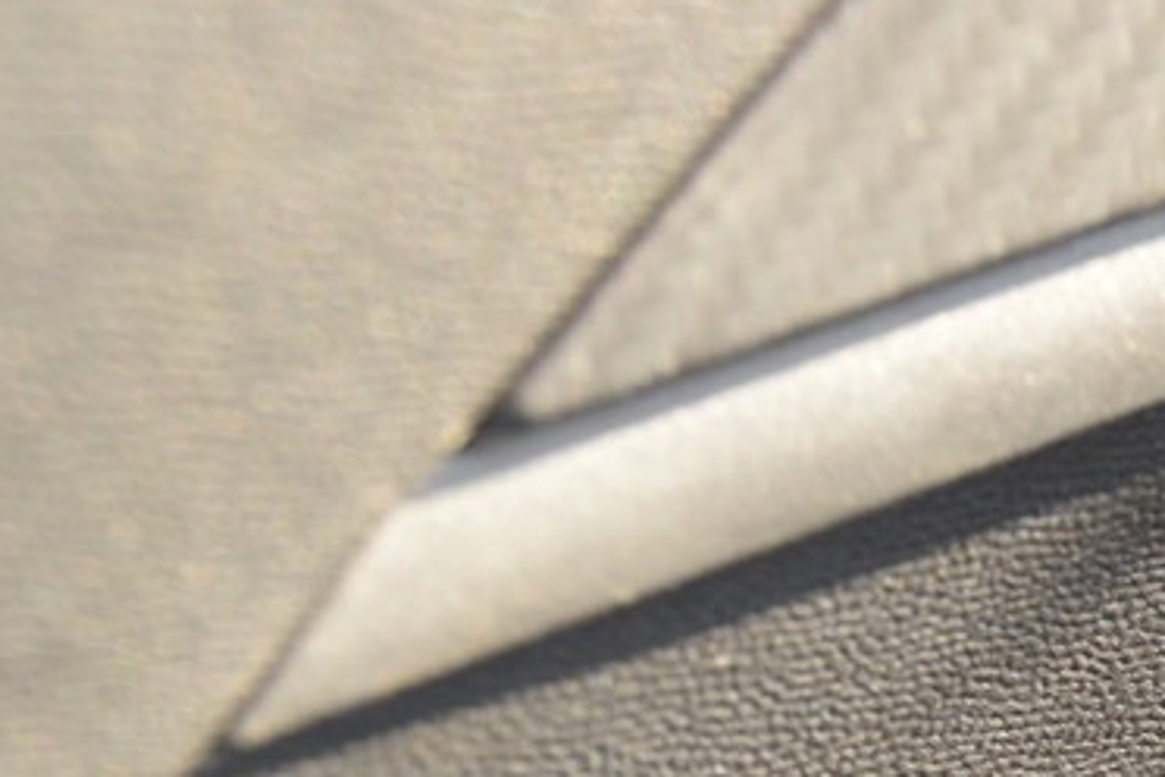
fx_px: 5080
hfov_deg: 12.7
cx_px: 1491
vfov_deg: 8.6
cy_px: 1004
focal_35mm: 157
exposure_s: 1/60
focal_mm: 38
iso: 500
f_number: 4.5
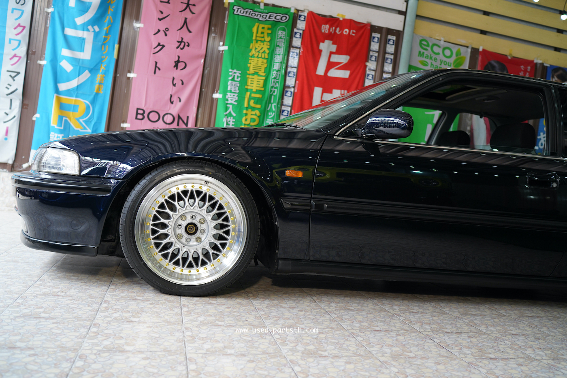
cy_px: 189
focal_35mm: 35
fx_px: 551
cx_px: 284
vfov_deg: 37.9
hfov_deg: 54.4
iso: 250
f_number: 2.8
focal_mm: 35
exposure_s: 1/40
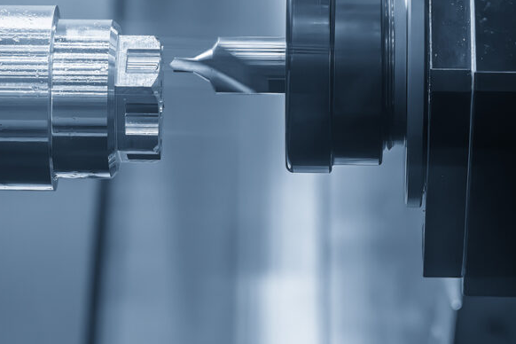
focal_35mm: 132
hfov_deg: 15.4
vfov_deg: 10.4
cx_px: 94
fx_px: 1892
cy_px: 60
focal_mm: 50
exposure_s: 1/250
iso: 1250
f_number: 4.5
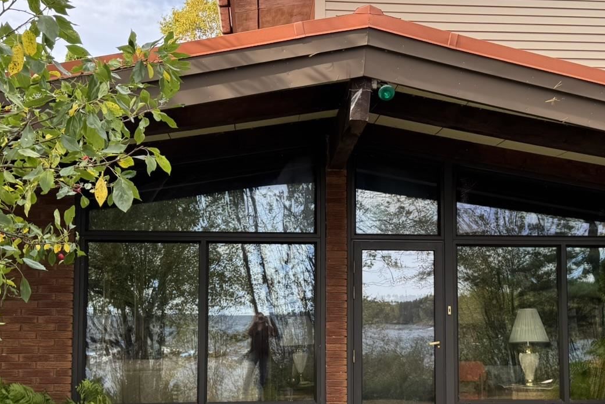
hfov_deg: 40.3
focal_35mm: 49
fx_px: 824
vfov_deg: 27.4
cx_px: 339
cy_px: 256
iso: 80
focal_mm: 6.76
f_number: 1.78
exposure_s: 1/414
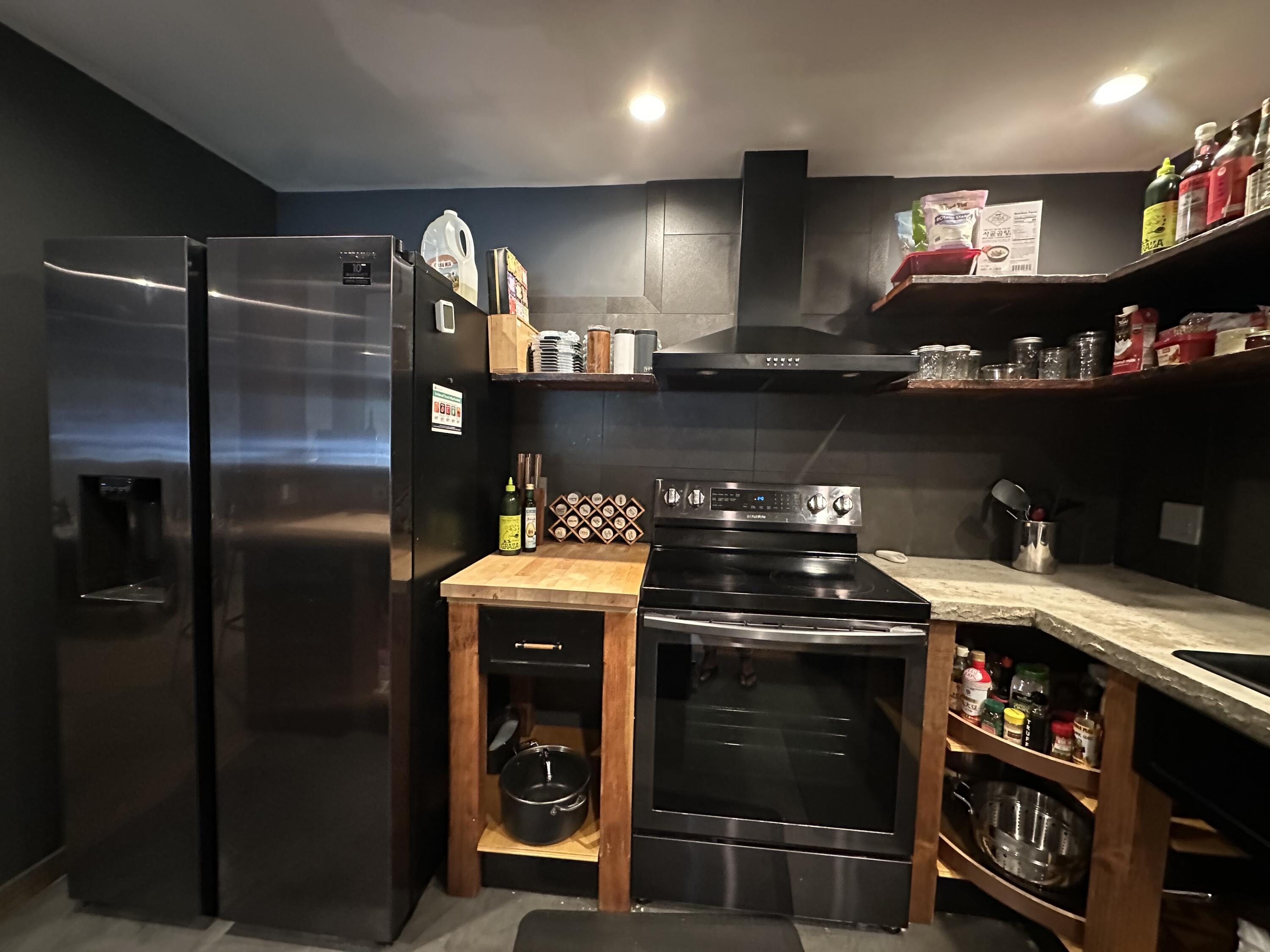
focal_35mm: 14
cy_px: 476
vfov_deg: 85.7
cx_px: 635
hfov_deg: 102.1
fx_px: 514
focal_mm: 2.22
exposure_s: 1/40
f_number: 2.2
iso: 1250
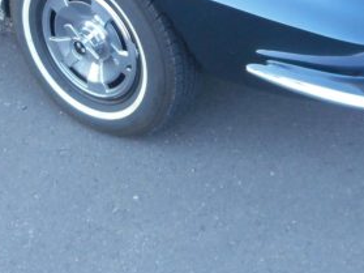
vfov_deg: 11.4
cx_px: 91
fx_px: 1314
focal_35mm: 125
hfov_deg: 15.7
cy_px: -136
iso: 160
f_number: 4.2
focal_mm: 6
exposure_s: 1/30
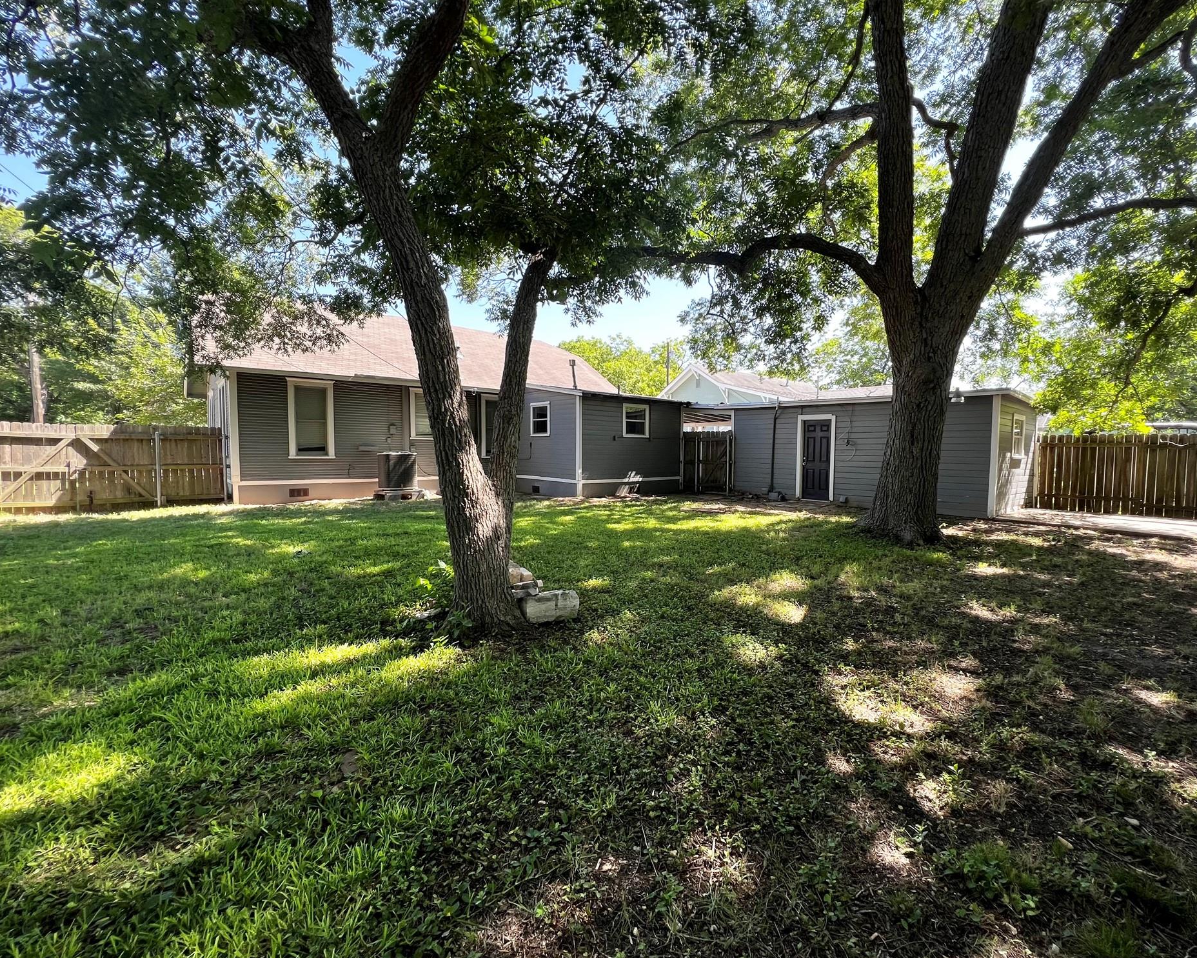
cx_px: 639
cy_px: 474
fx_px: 496
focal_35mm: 14
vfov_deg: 88.0
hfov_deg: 100.5
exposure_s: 1/218
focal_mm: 1.57
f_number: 1.8
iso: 32
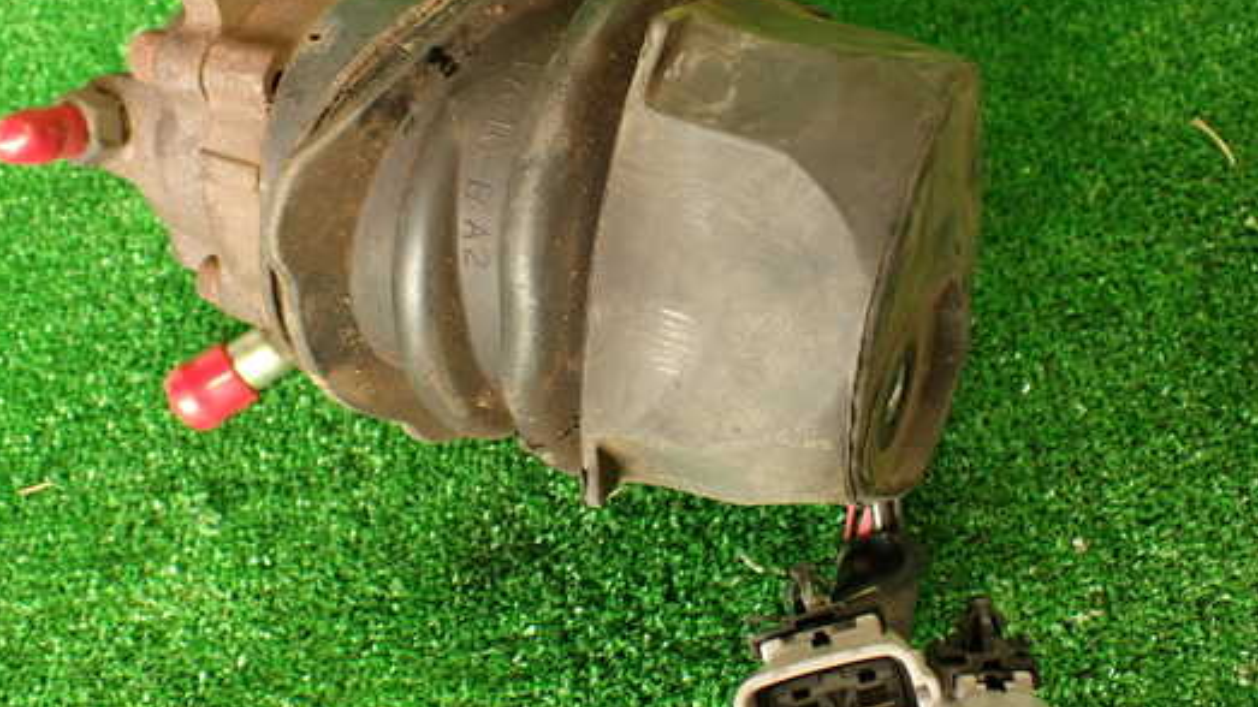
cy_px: 354
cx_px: 597
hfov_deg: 50.5
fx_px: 1334
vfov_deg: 29.7
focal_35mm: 40
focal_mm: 5.79
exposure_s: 1/30
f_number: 2.4
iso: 200
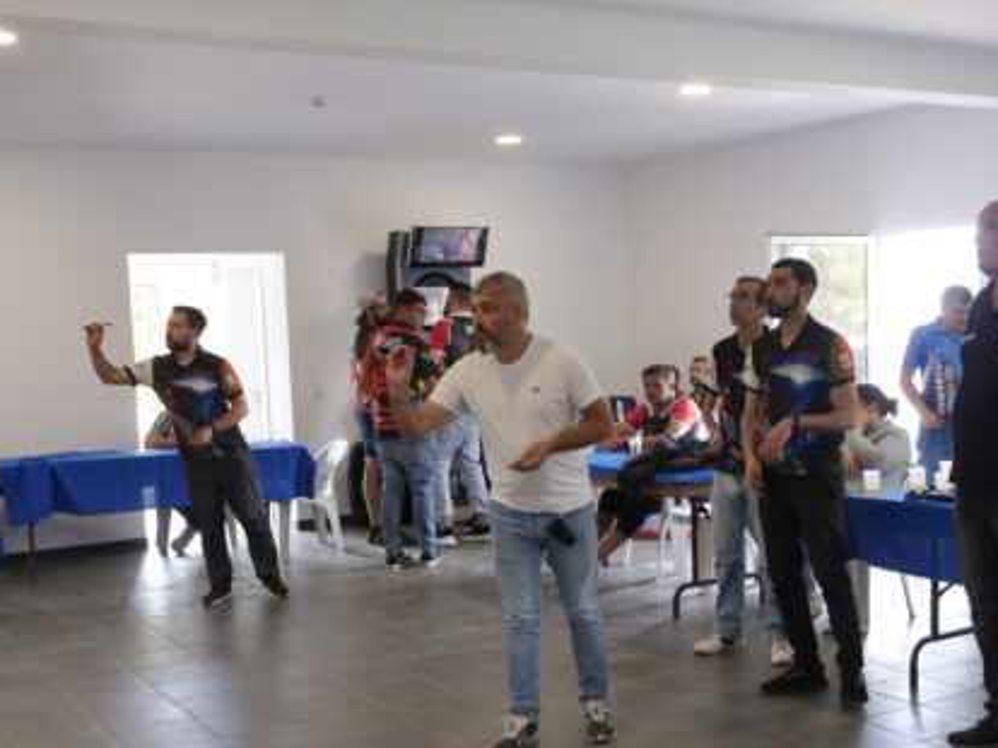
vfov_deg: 30.7
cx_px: 579
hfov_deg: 40.3
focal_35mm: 47
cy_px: 461
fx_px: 1354
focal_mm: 19
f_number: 4
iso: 1600
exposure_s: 1/125
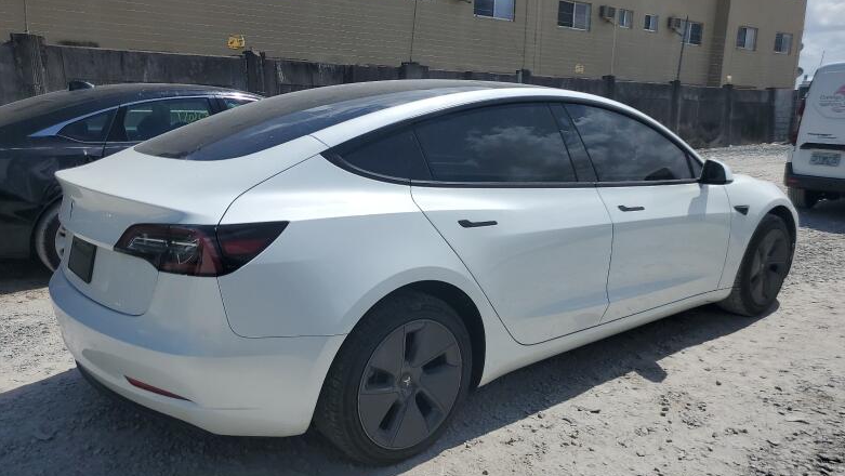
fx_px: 650
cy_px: 260
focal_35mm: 29
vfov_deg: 40.2
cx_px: 430
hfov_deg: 66.0
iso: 50
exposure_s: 1/10000
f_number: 1.5
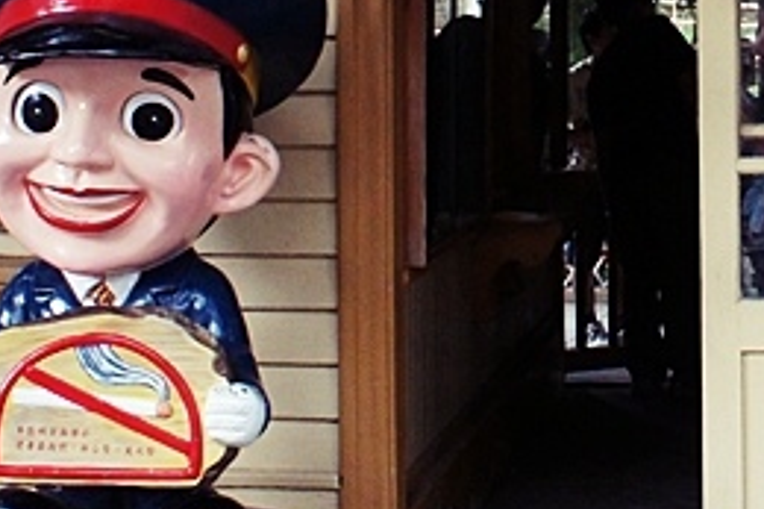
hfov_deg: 19.1
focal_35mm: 104
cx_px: 776
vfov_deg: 12.8
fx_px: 2206
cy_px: -102
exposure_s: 1/25
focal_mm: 20
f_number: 10
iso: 1600
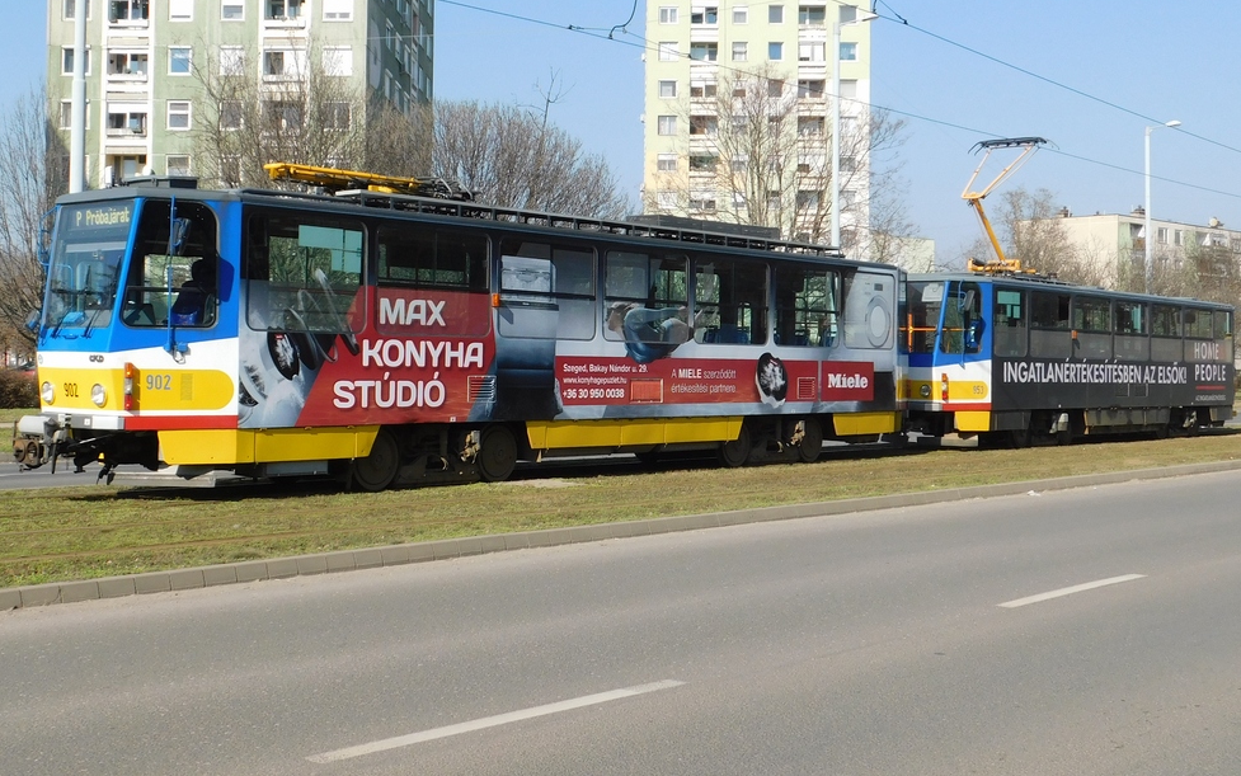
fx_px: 1353
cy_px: 329
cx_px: 622
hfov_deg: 49.3
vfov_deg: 32.0
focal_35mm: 40
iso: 125
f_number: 3.5
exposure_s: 1/1000
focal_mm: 6.3
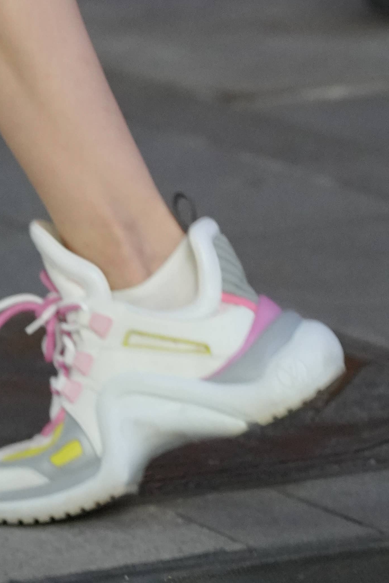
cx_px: -231
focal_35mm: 618
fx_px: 10016
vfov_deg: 3.3
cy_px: -661
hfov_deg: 2.2
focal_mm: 135
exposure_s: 1/200
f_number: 3.2
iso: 2000
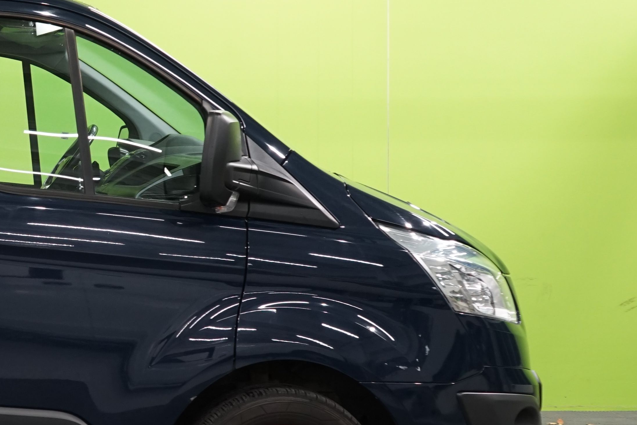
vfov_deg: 15.2
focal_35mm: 90
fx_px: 1592
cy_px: 180
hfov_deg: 20.7
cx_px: -178
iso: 800
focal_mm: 33
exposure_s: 1/50
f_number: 5.6
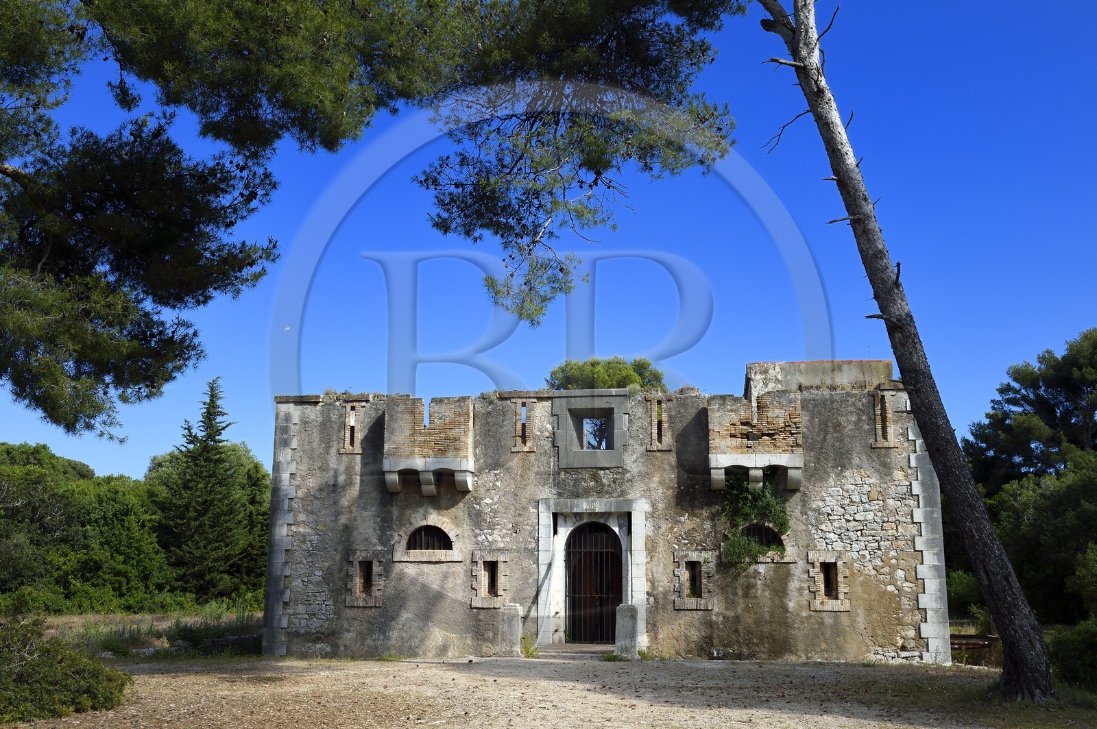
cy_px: 364
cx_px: 548
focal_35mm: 35
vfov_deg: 37.8
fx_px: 1066
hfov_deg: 54.5
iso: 200
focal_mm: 35
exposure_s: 1/320
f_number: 11
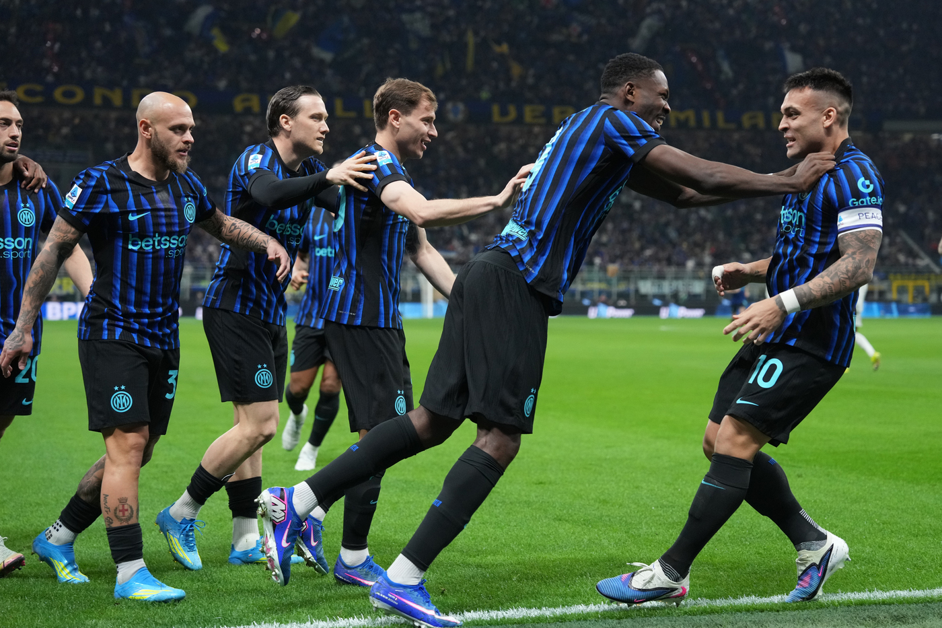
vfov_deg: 19.5
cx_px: 471
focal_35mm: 70
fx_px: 1831
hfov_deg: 28.8
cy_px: 314
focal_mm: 70
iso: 3200
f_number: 3.2
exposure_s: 1/1600
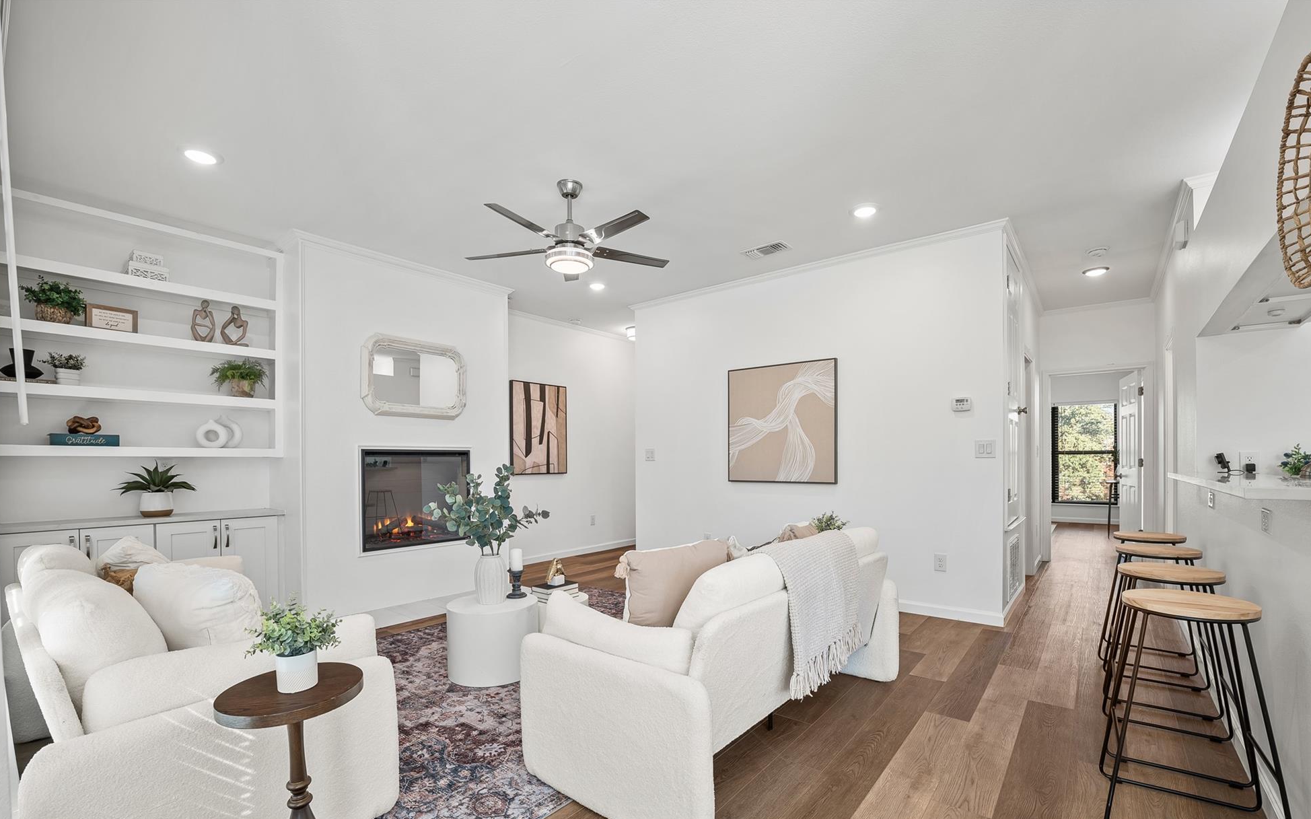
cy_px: 457
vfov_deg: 72.6
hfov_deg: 99.5
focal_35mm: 16
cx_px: 670
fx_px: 555
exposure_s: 1/3
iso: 250
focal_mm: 14.5
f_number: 8
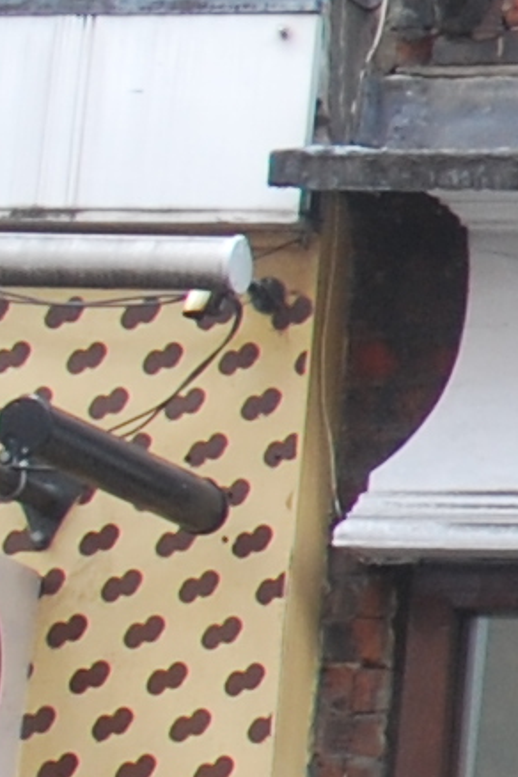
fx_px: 5158
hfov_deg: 4.8
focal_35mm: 239
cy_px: 394
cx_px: 2507
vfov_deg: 8.6
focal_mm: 18
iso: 200
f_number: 4.5
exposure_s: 1/80
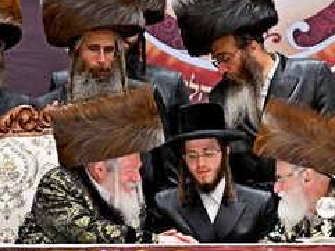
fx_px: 4270
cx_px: 234
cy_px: 178
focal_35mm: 441
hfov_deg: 4.5
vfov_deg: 3.4
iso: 640
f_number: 2.8
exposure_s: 1/800
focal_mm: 185
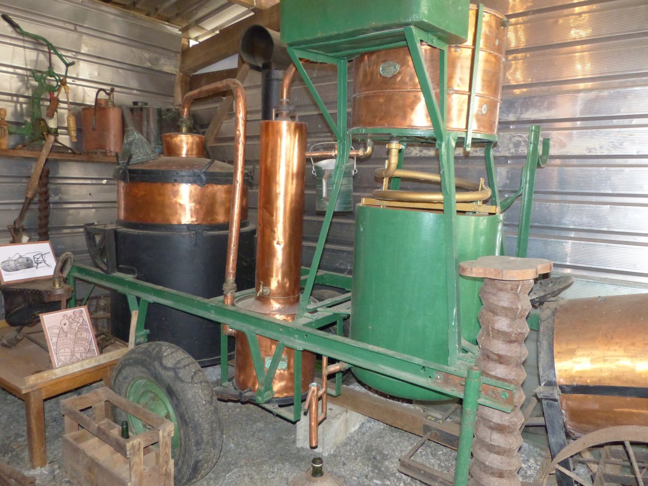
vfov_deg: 54.9
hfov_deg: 69.4
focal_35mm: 25
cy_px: 243
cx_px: 324
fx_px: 468
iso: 400
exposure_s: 1/50
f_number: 2.8
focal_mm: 4.5
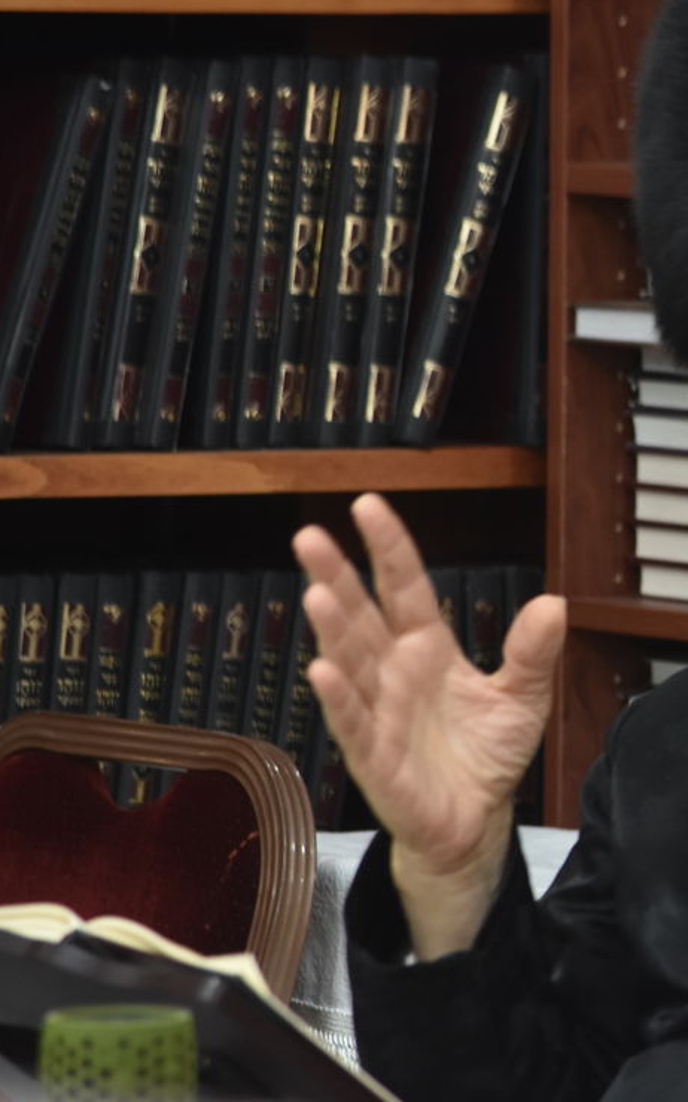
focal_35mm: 521
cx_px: 758
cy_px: 499
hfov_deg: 2.5
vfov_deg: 4.0
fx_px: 15642
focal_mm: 180
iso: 1000
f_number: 5.6
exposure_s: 1/100
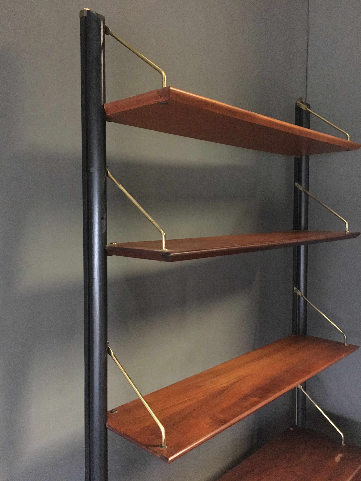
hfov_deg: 48.2
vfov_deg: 61.7
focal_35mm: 29
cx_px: 180
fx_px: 403
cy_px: 240
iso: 640
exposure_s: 1/17
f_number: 2.2
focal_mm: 4.15
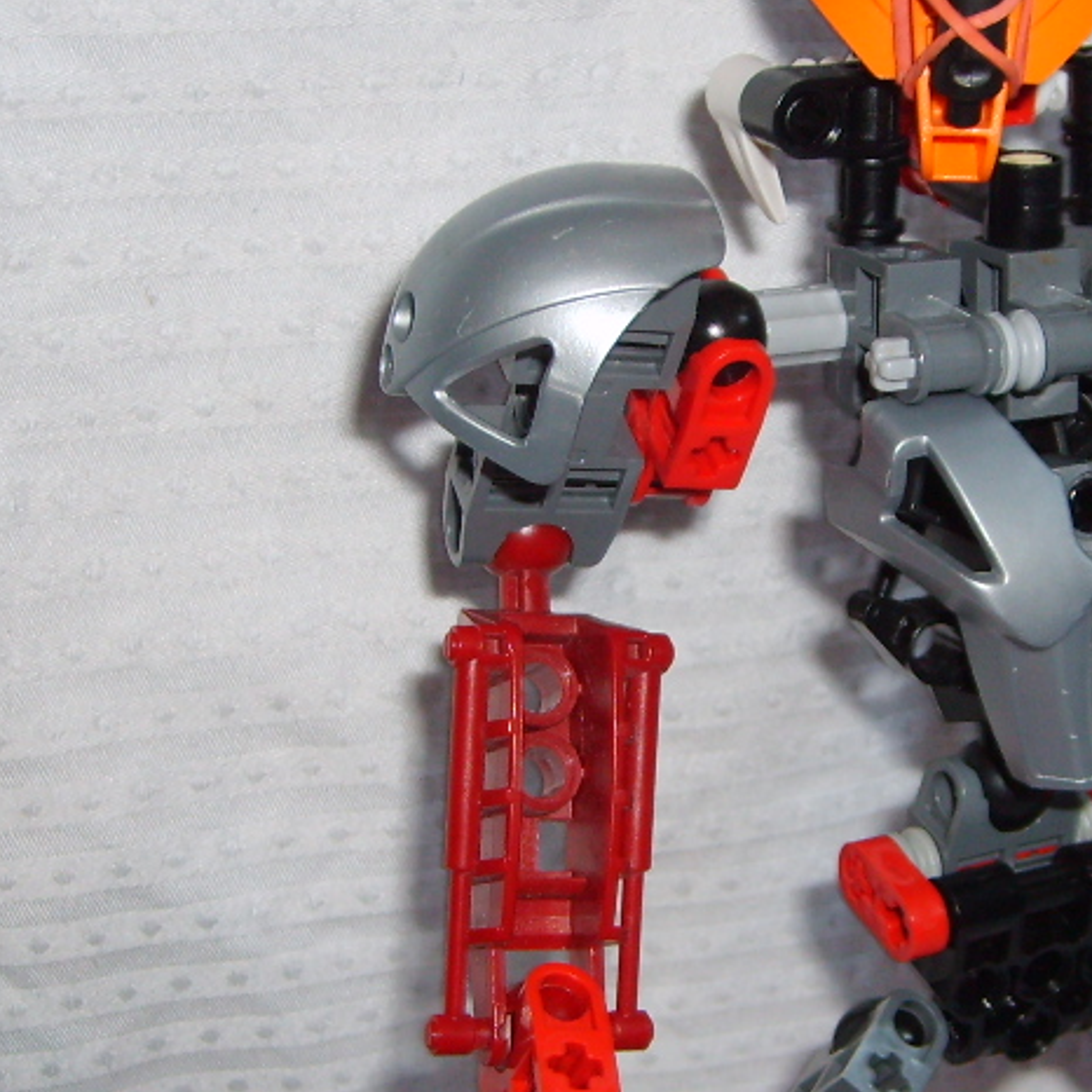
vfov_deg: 25.3
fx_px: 2427
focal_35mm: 68
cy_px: 612
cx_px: 797
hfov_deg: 25.1
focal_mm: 5.8
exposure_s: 1/45
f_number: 2.8
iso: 100
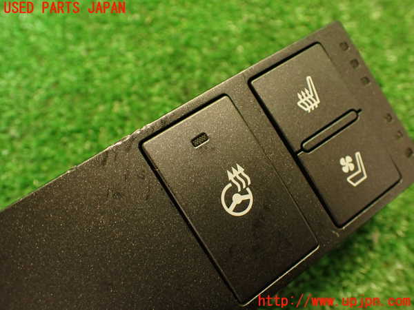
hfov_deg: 56.8
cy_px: 155
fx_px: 383
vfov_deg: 44.2
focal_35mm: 32
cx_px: 207
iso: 500
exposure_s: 1/30
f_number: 2.4
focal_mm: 5.79
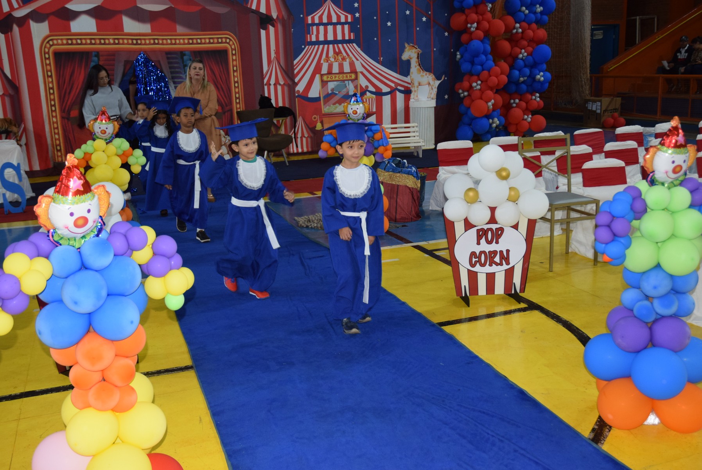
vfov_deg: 35.6
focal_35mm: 38
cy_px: 235
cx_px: 351
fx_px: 732
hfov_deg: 51.2
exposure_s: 1/60
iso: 900
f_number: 3.8
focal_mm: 25
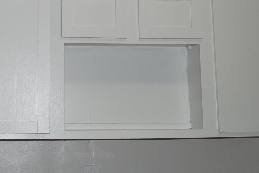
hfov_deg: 27.0
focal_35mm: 74
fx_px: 532
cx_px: 62
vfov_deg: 18.1
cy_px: 18
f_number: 4
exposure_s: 1/125
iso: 800
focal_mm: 24
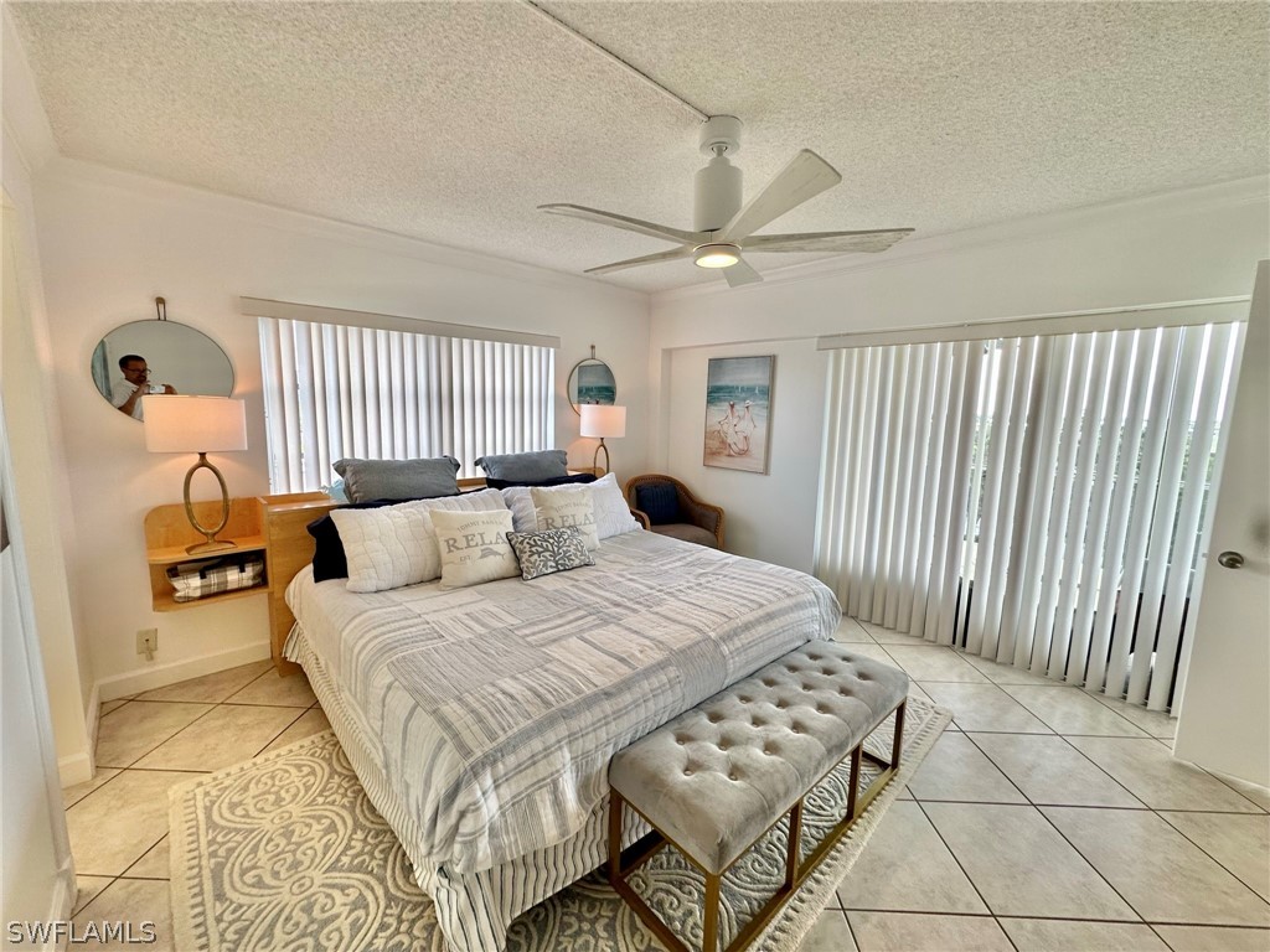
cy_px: 476
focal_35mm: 14
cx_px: 635
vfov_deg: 85.7
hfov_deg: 102.1
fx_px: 514
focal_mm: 2.22
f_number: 2.2
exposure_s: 1/120
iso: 50
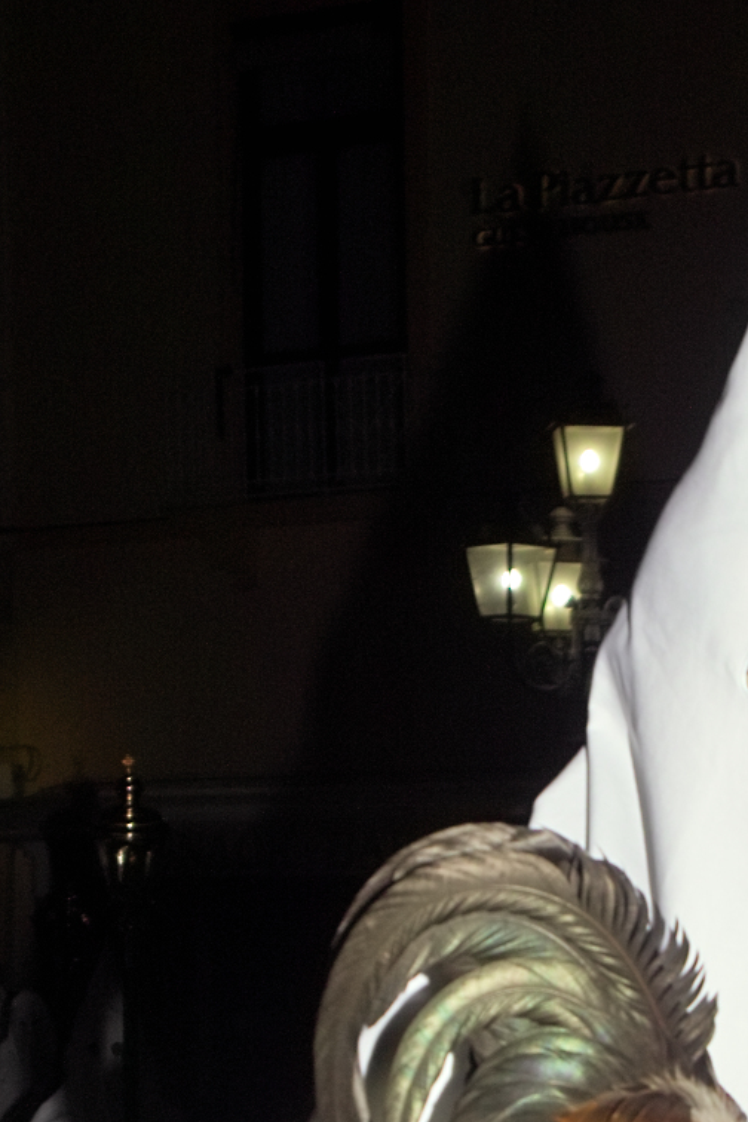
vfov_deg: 14.0
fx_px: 4488
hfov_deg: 9.4
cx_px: 791
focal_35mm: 144
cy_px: 1189
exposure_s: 1/125
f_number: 4.5
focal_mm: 28
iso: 100
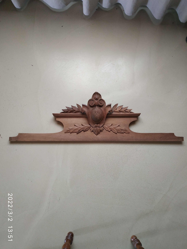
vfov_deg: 71.6
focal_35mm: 24
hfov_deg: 56.8
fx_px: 173
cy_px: 124
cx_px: 94
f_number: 1.9
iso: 400
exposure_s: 1/25
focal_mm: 3.94
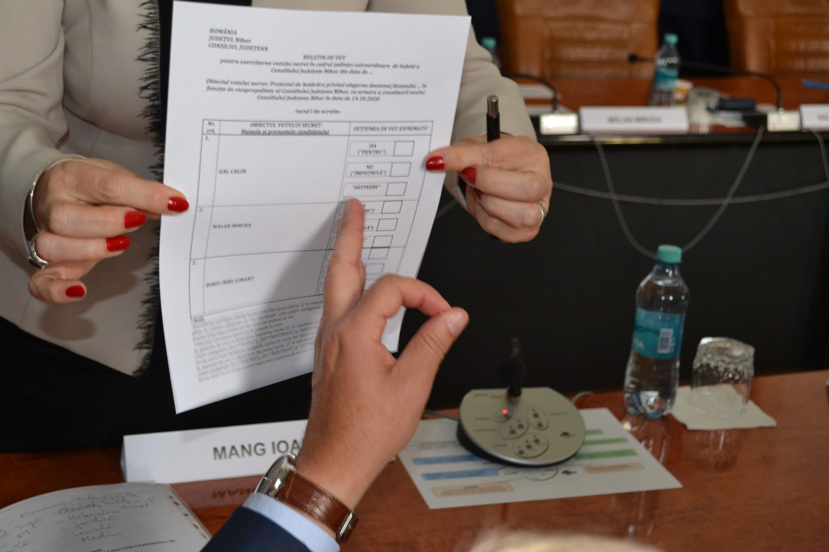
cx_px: 414
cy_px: 276
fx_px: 1243
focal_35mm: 54
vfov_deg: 25.1
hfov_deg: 36.9
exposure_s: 1/60
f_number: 5
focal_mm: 36
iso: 900
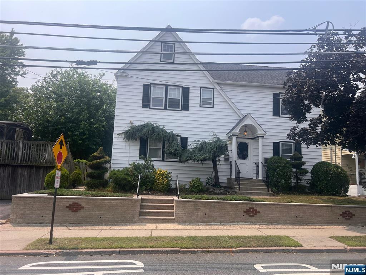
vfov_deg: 53.1
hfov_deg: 67.3
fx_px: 275
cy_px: 138
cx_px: 183
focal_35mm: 26
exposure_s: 1/4630
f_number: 1.5
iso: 50
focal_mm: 5.7
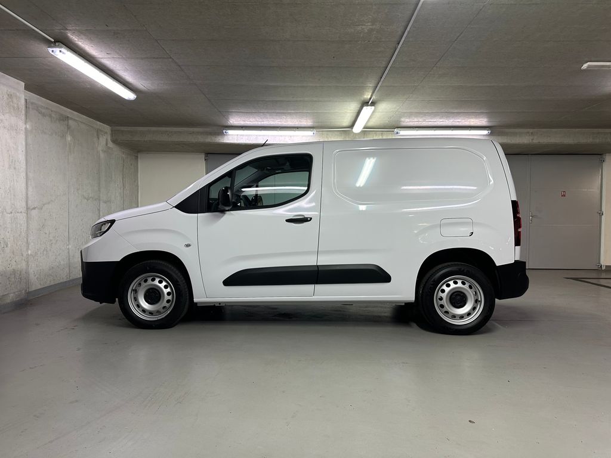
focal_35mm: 24
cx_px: 306
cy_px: 229
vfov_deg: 56.8
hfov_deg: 71.6
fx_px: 424
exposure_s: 1/50
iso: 160
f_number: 1.78
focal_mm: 6.86
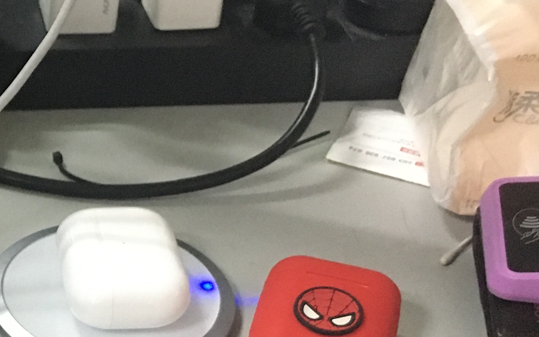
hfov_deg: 21.3
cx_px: -125
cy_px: 323
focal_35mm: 90
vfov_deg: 14.3
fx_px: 1322
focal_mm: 4.15
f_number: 2.2
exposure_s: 1/17
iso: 250
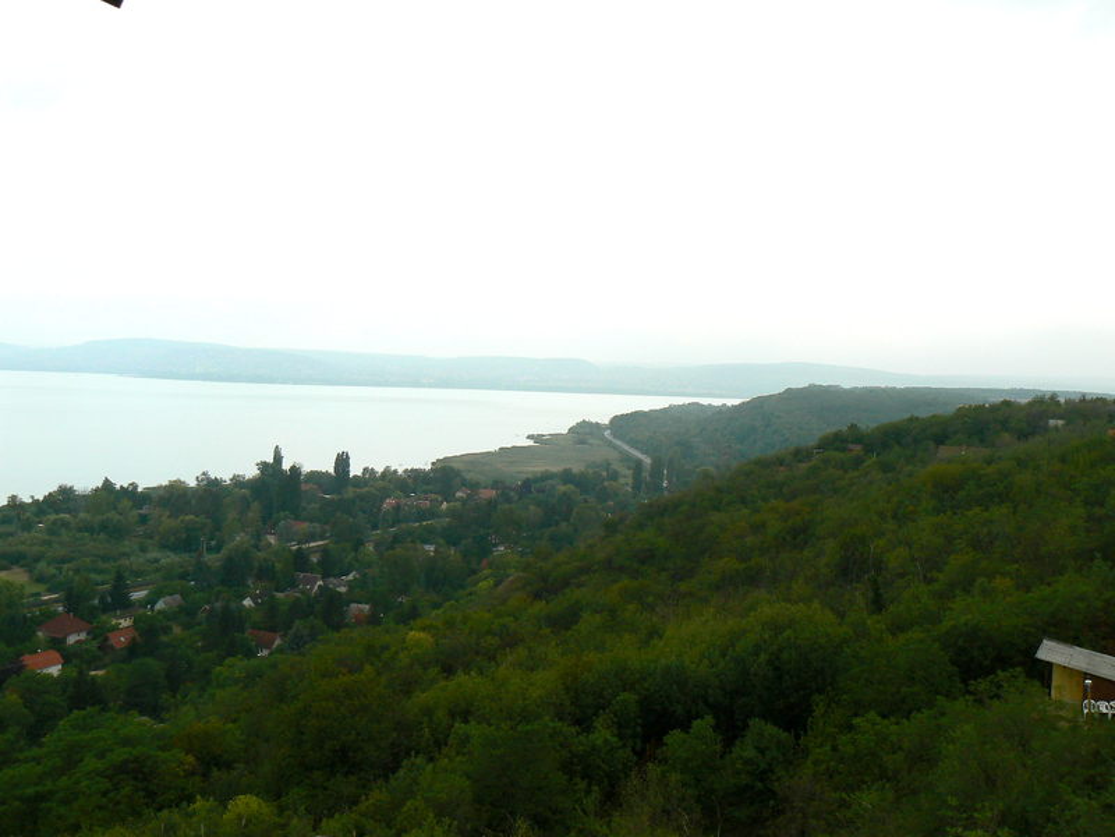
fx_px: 1160
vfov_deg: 39.7
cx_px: 558
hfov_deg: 51.4
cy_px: 418
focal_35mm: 36
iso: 80
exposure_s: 1/320
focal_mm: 6
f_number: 5.6
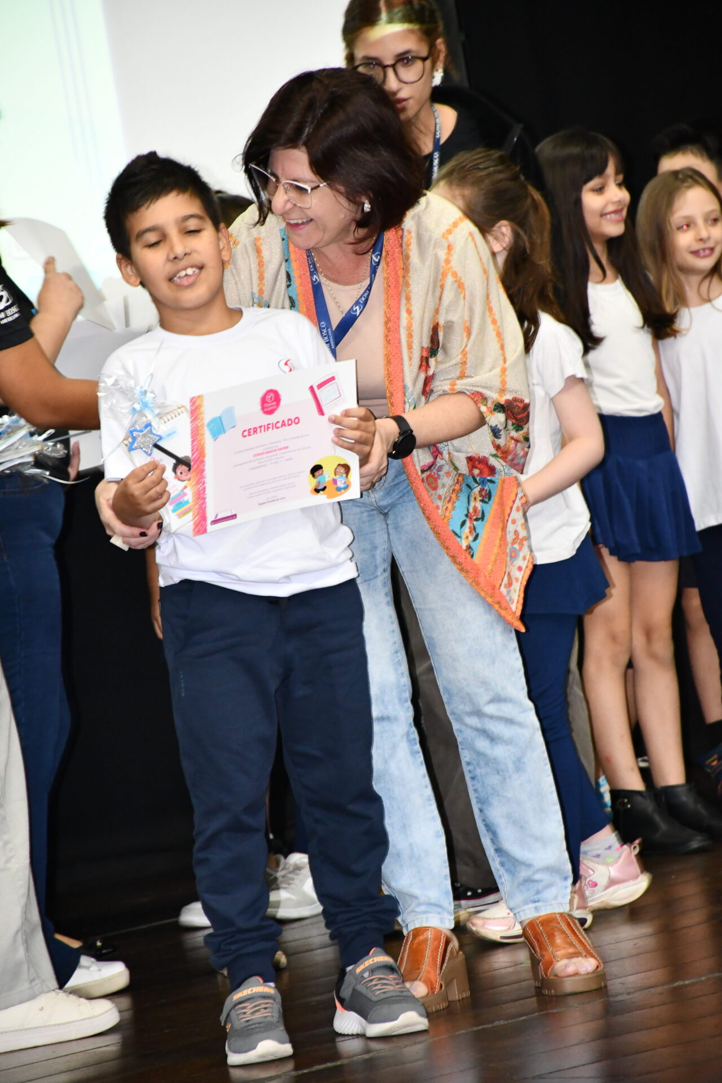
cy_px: 542
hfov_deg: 6.5
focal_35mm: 210
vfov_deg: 9.8
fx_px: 6317
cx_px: 361
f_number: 5.6
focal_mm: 140
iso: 4000
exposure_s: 1/60
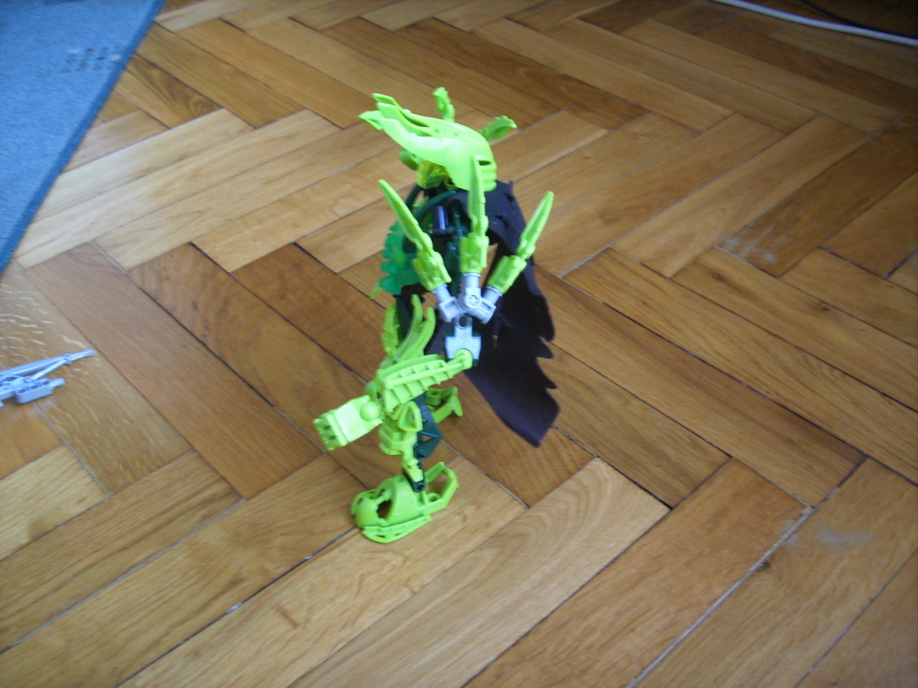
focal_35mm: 32
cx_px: 459
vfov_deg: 44.2
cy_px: 344
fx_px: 849
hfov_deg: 56.8
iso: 50
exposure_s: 1/2
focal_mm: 5.99
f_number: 2.8
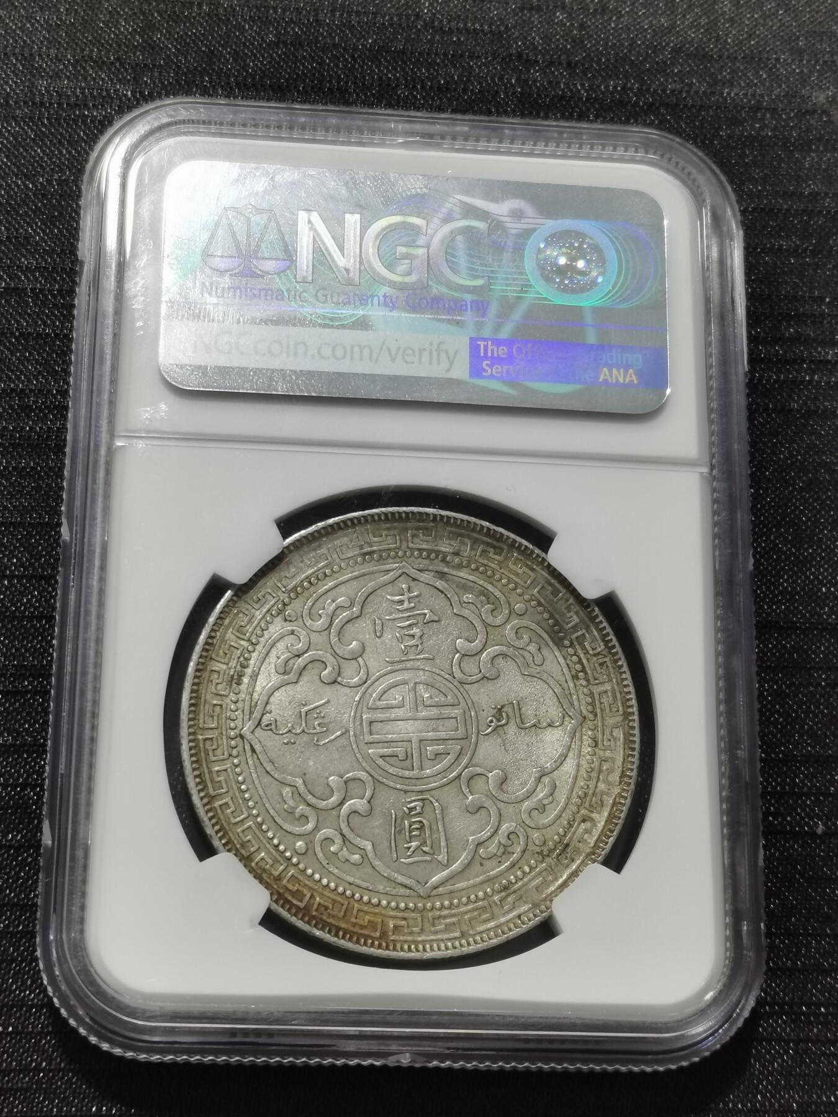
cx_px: 419
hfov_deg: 22.3
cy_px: 558
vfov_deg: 29.4
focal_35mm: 66
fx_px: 2130
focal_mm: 5.58
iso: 64
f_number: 1.8
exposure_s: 1/100
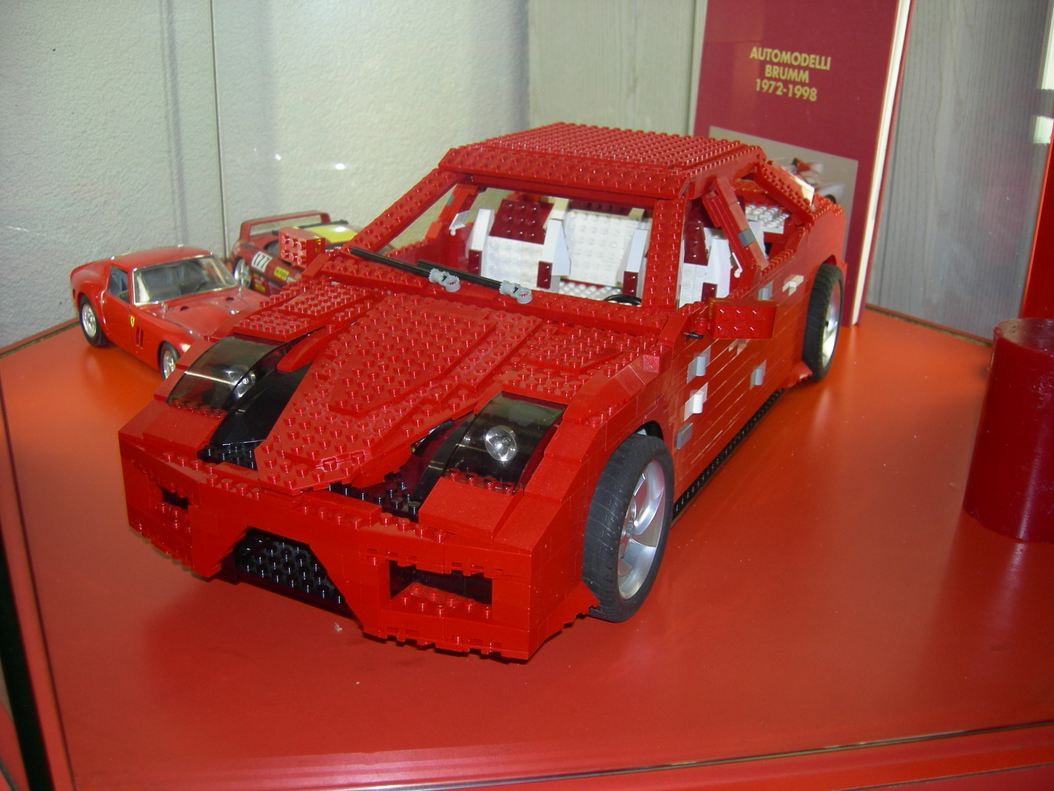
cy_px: 396
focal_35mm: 36
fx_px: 1096
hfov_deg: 51.4
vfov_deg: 39.7
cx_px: 527
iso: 64
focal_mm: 7.5
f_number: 2.7
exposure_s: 1/60.1
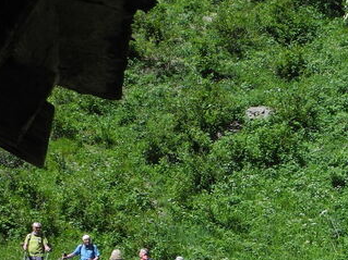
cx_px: 487
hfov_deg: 13.7
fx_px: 1377
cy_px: 301
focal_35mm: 137
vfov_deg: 10.7
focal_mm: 8.8
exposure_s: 1/1000
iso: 100
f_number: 3.5
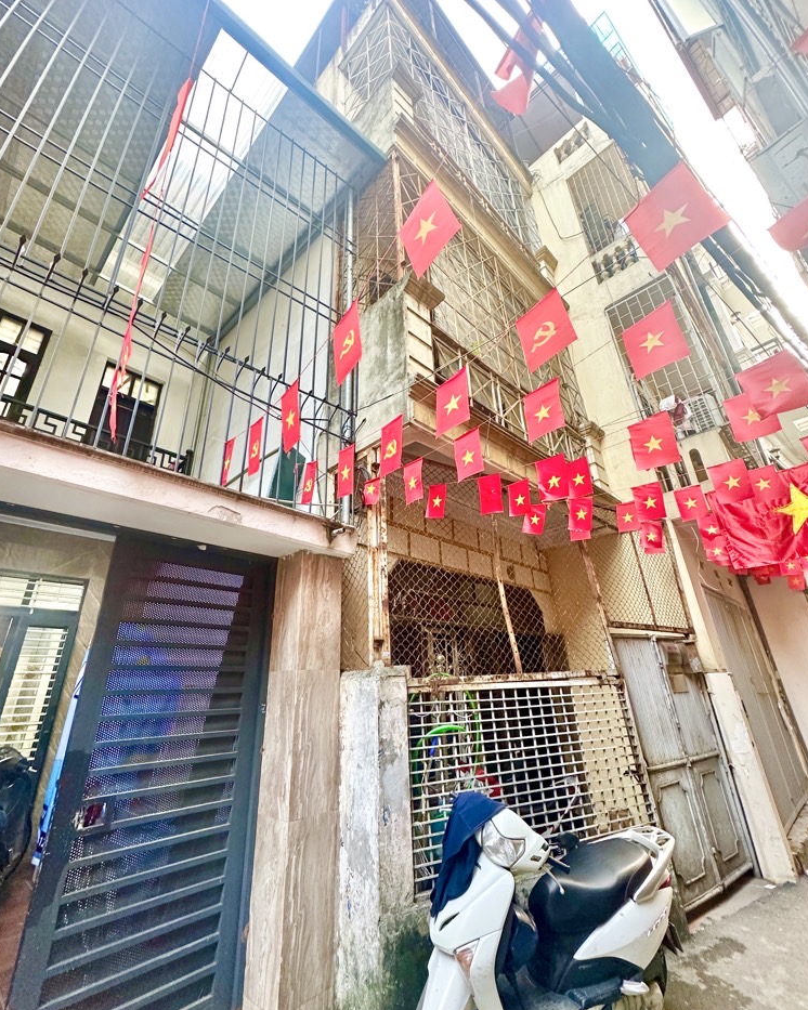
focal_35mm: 15
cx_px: 396
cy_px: 494
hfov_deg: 84.0
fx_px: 449
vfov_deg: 96.8
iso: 320
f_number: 2.2
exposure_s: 1/63
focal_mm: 2.22
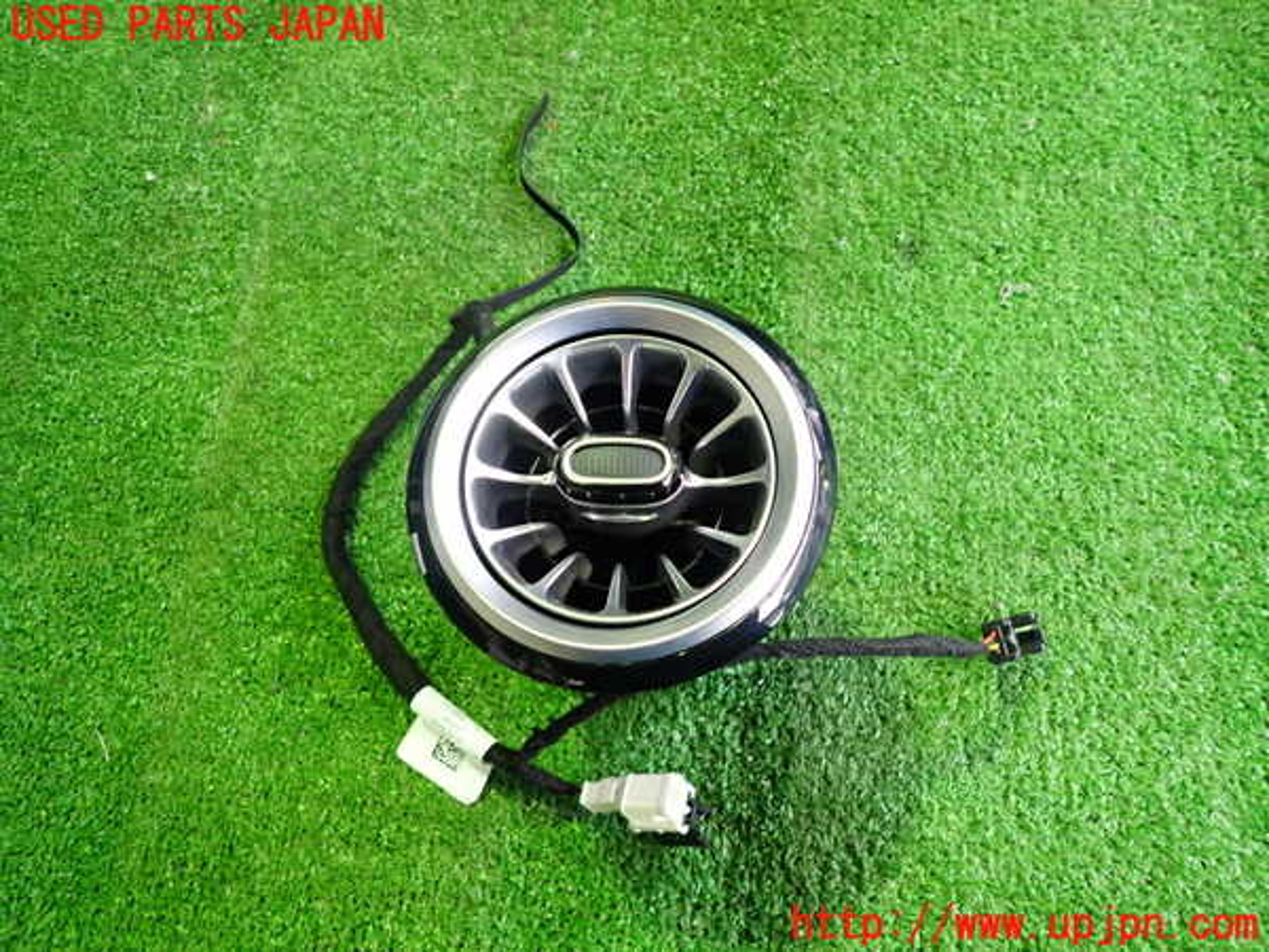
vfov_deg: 54.9
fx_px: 916
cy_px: 476
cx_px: 634
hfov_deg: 69.4
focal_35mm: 25
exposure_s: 1/30
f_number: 2
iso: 320
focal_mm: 4.5
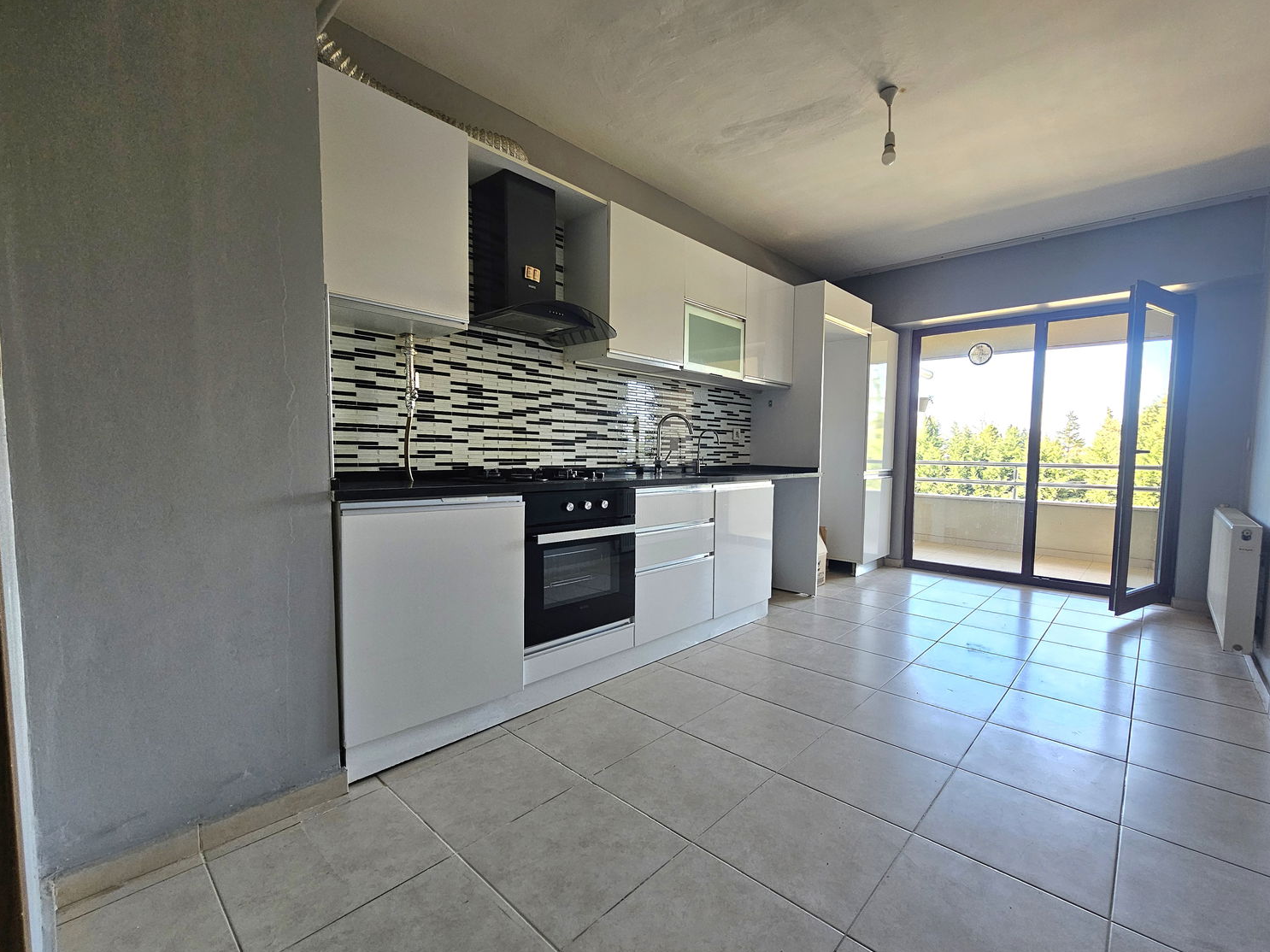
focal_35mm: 14
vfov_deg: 85.6
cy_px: 504
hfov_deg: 101.9
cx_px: 682
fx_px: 514
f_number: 2.2
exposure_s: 1/60.2
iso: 125
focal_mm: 2.2
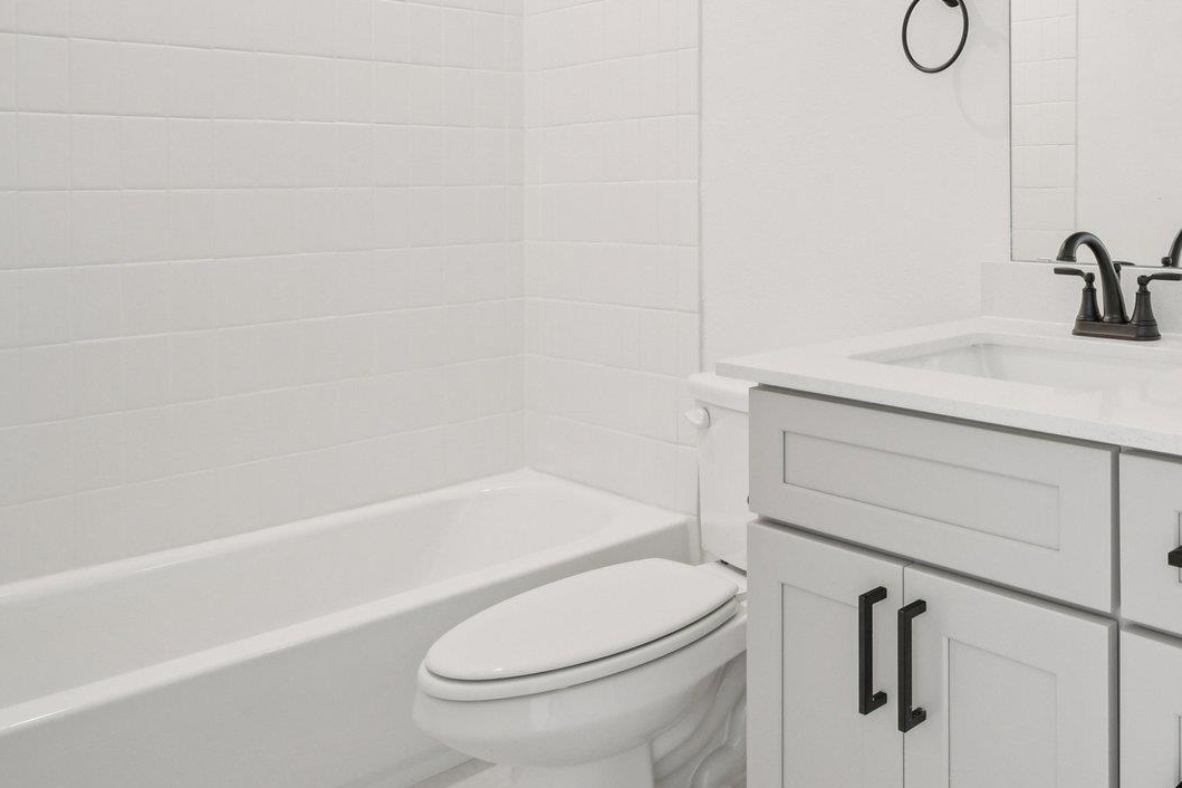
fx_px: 952
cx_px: 1109
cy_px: 143
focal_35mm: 29
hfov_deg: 53.7
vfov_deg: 42.7
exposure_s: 1/15
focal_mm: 10
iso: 400
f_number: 8
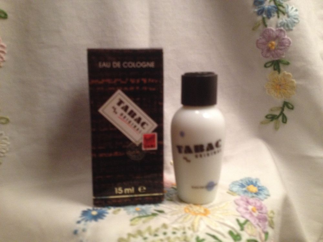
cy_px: 121
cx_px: 162
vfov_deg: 40.7
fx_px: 327
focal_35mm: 35
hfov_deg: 52.6
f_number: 2.4
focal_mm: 4.28
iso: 320
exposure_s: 1/20
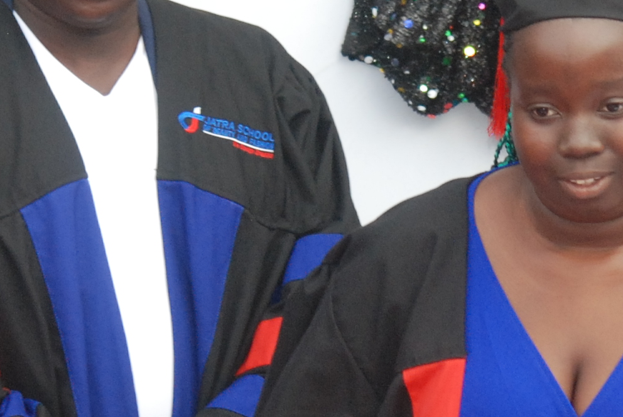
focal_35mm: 410
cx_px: 526
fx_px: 7104
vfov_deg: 3.4
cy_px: 252
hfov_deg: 5.0
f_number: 5.6
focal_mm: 70
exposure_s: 1/200
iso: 500
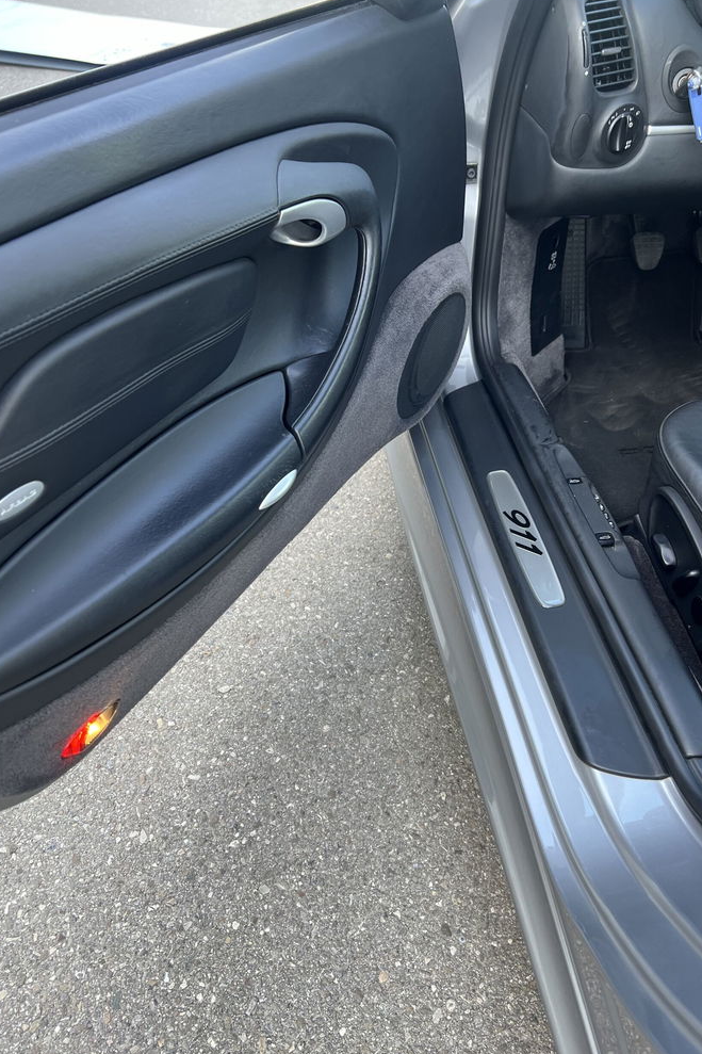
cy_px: 538
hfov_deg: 46.3
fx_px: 819
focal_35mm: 28
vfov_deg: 65.5
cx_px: 396
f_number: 1.5
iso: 40
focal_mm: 5.7
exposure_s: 1/121
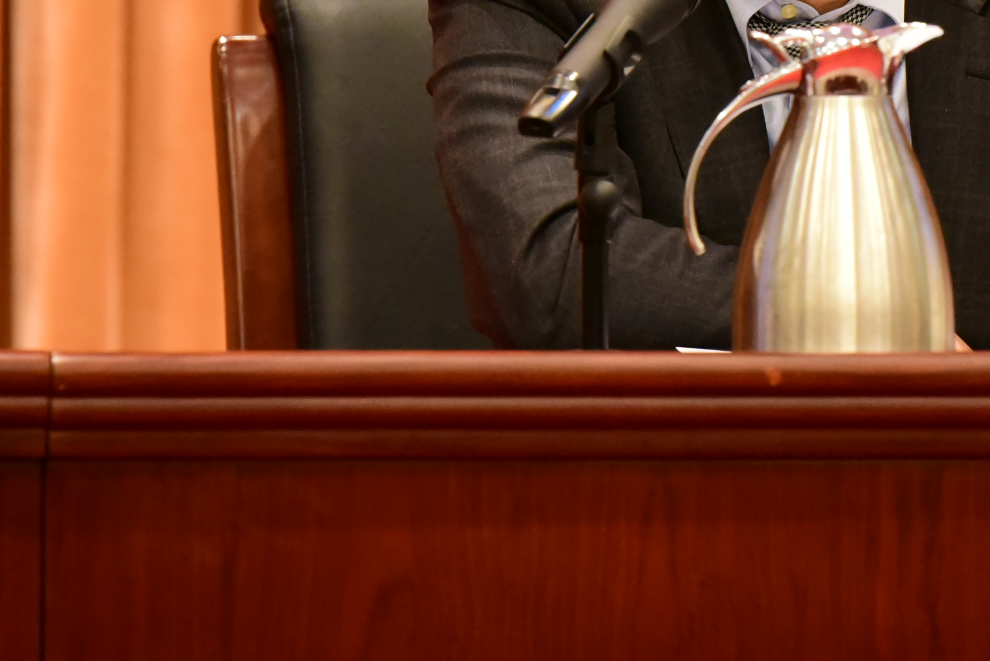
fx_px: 13041
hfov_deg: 4.3
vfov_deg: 2.9
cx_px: 839
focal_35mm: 474
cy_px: -111
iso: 6400
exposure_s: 1/125
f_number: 4.5
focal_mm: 200
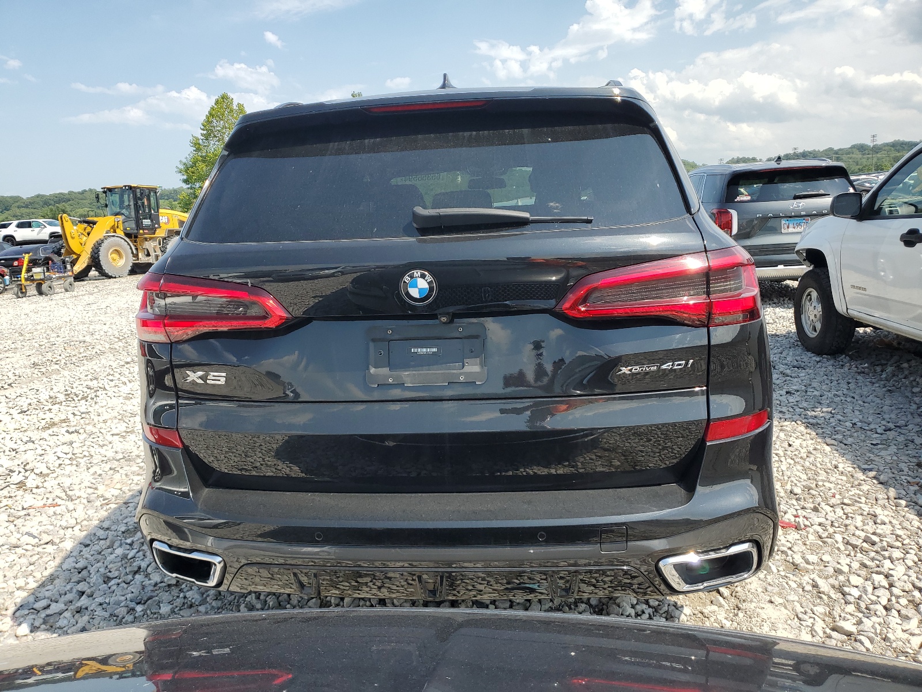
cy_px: 346
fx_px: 693
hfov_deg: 67.3
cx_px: 461
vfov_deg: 53.1
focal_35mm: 26
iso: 50
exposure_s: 1/2000
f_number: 1.5
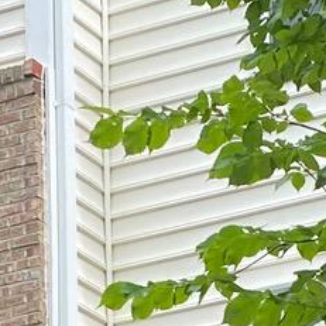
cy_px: 562
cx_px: 291
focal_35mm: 204
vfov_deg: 8.3
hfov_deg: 8.5
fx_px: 2174
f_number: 1.8
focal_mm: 4.25
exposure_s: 1/782
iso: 32
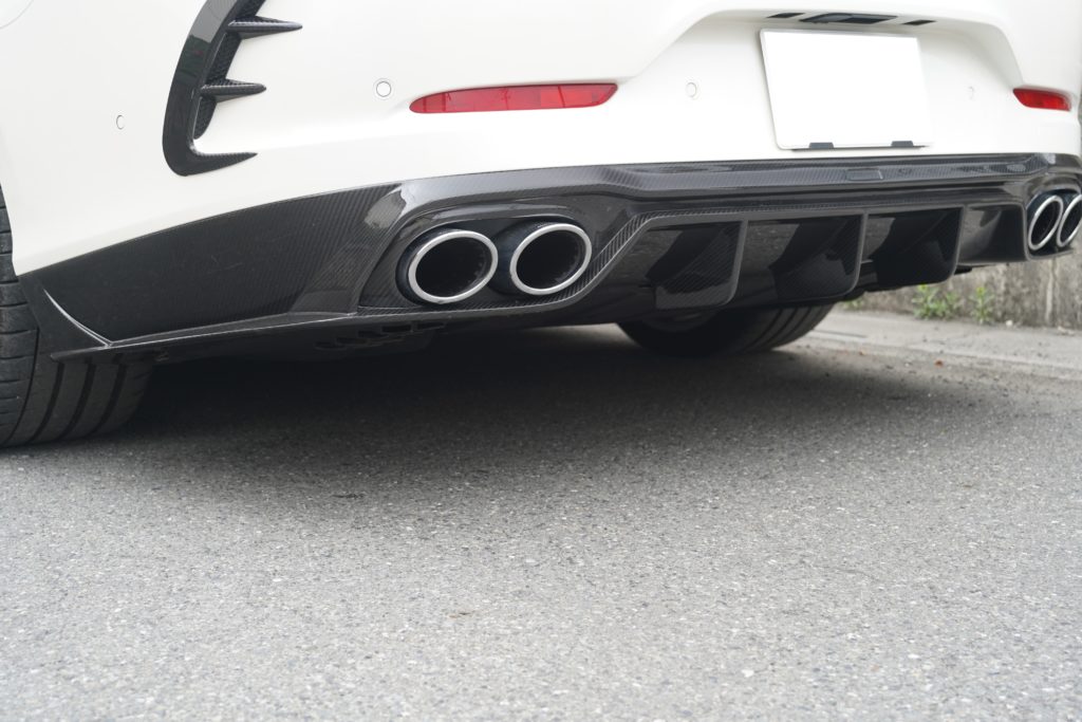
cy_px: 361
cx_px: 541
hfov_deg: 40.3
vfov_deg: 27.5
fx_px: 1473
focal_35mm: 49
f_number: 5.6
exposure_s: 1/60
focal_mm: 49
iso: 320
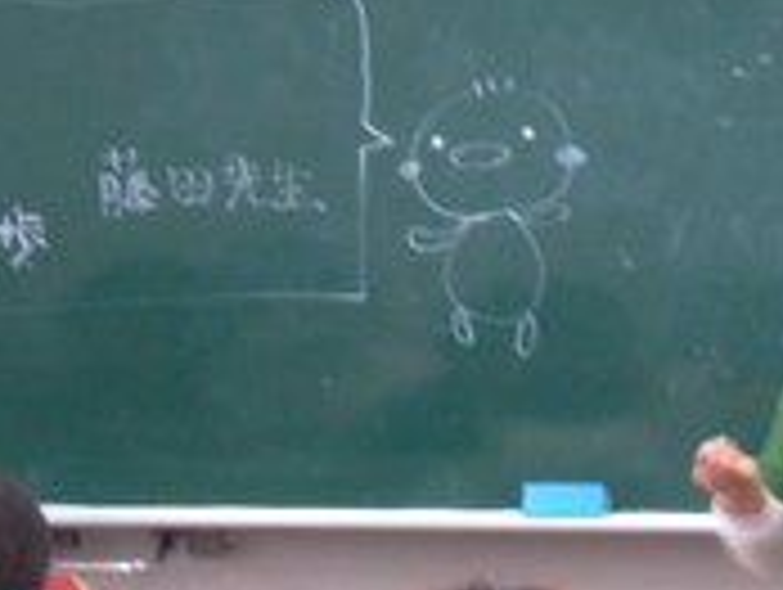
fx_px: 9219
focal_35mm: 407
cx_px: 184
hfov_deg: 4.9
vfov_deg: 3.7
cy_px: 462
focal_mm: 23.5
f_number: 4.5
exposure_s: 1/11.3
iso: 137
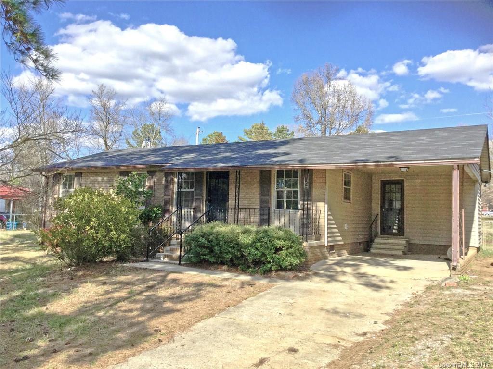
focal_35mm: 31
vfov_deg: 45.4
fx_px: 442
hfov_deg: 58.4
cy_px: 184
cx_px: 246
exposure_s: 1/1072
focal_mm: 3.3
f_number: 2.4
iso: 25
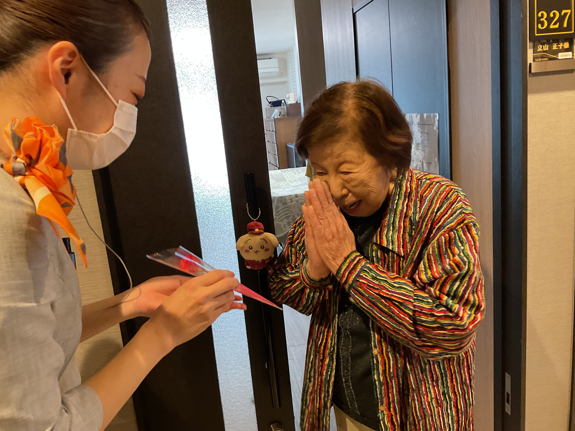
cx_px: 288
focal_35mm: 29
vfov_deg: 48.2
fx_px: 482
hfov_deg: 61.7
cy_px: 216
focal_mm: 3
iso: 250
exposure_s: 1/40
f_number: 1.8
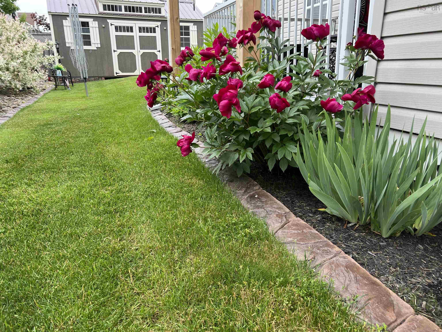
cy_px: 166
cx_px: 221
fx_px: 332
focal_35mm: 26
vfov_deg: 53.1
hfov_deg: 67.3
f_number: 1.5
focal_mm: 5.7
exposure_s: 1/293
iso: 40
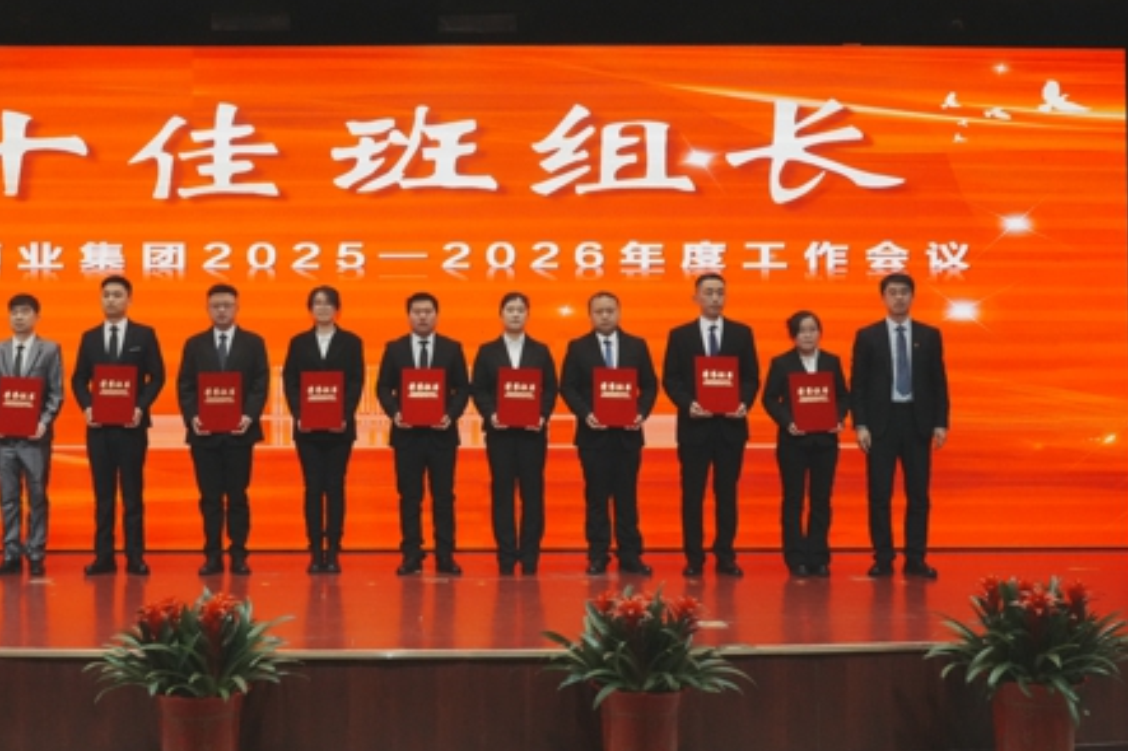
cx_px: 397
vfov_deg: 31.9
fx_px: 1315
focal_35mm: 42
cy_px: 402
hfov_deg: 45.9
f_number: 16
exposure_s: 1/320
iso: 12800
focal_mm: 31
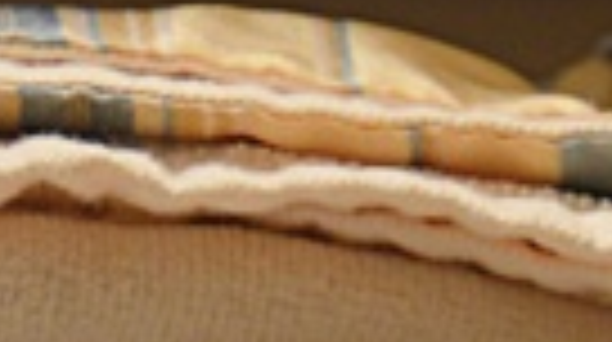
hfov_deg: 7.7
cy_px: 853
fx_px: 4504
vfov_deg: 4.3
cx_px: -9
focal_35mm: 278
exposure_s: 1/60
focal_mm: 24
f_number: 3.8
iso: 400
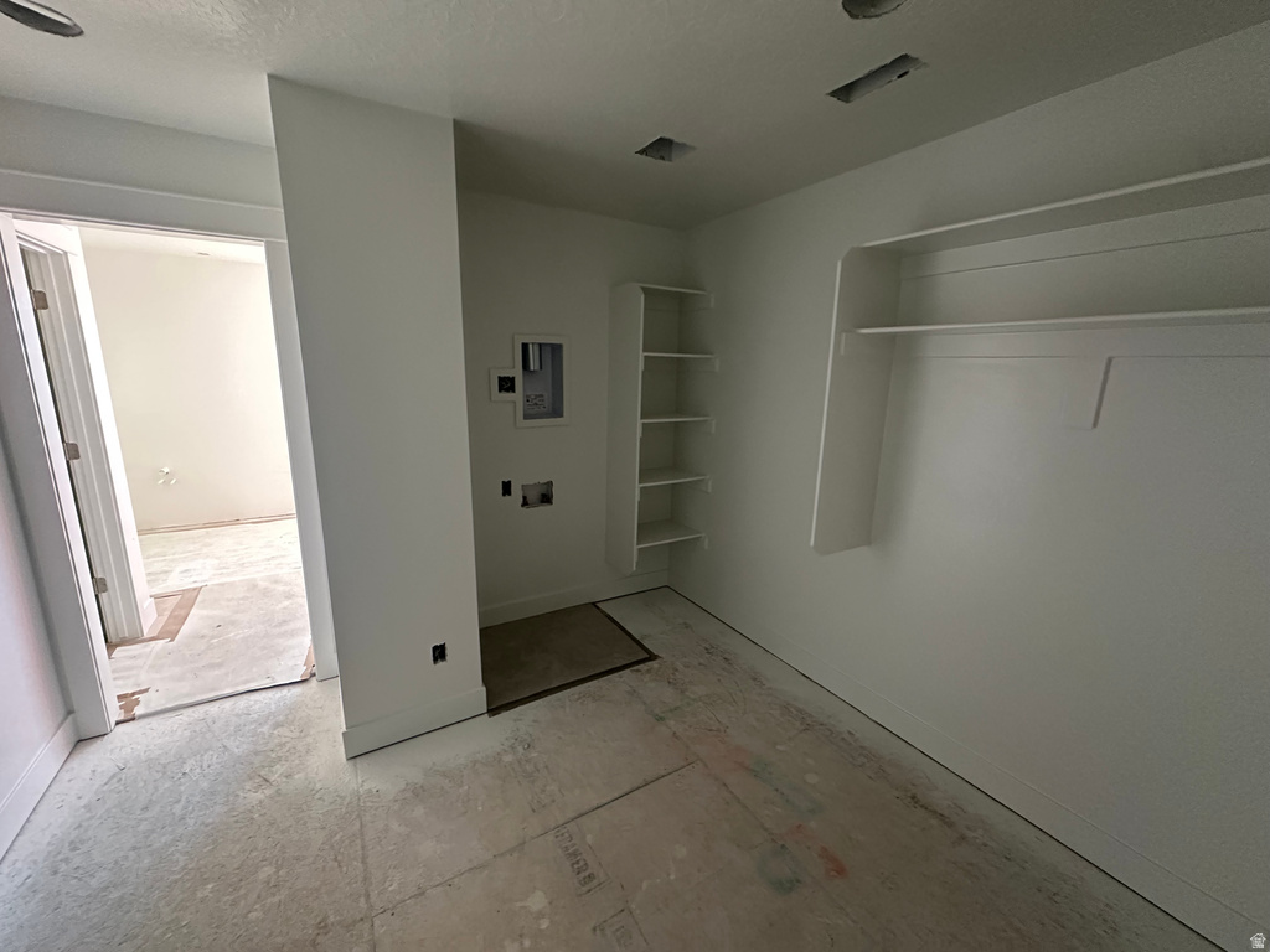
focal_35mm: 14
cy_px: 476
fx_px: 514
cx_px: 635
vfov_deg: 85.7
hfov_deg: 102.1
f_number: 2.2
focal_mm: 2.22
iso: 640
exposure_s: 1/60
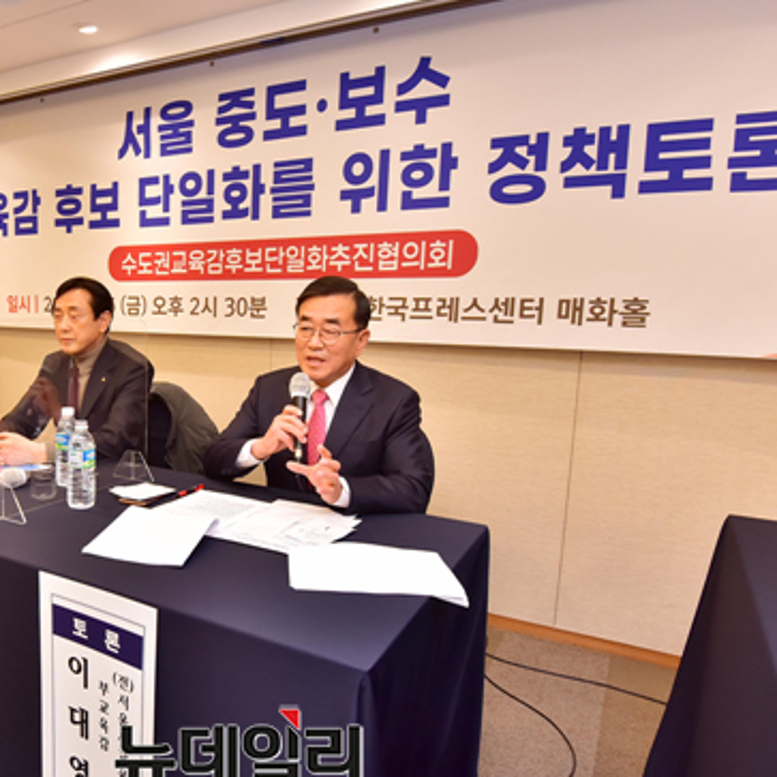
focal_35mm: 24
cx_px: 233
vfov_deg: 65.0
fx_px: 609
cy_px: 378
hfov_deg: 62.7
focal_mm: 16
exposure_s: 1/250
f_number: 5
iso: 1250
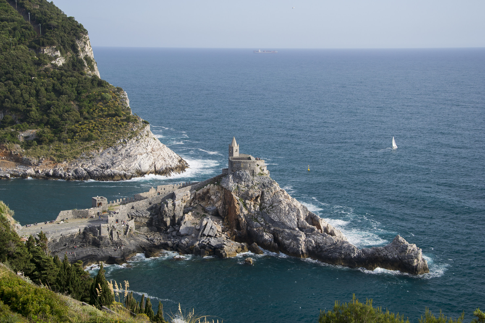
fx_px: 768
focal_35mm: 57
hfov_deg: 35.1
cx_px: 242
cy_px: 162
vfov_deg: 23.8
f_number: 7.1
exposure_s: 1/100
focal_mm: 38
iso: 100
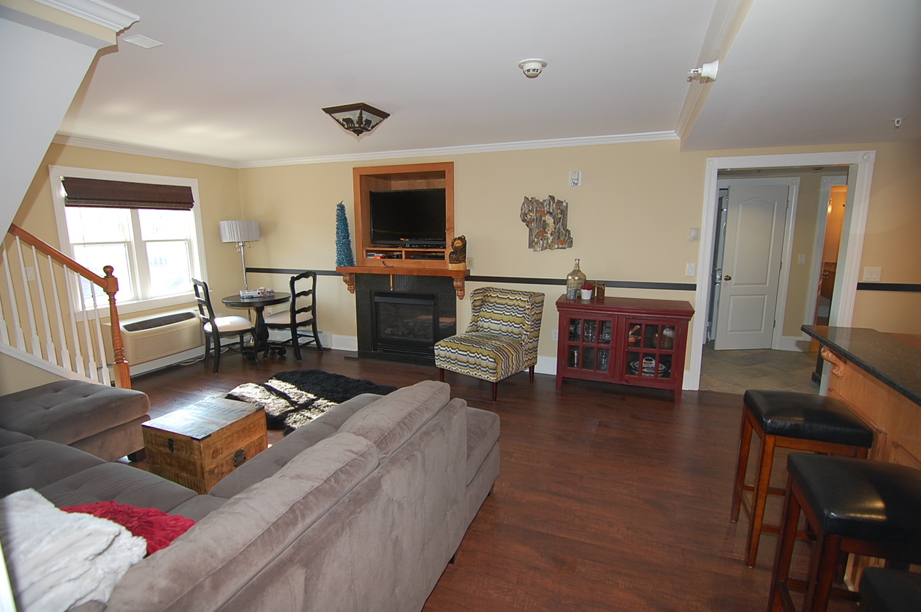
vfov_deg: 71.9
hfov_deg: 95.0
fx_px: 422
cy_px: 306
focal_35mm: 16
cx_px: 460
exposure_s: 1/60
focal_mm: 11
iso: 400
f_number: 4
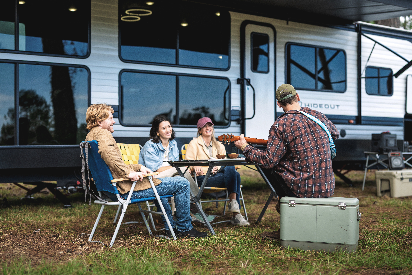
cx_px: 206
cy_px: 138
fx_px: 572
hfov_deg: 39.6
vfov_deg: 27.0
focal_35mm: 50
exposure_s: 1/4000
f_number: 1.8
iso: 125
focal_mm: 50
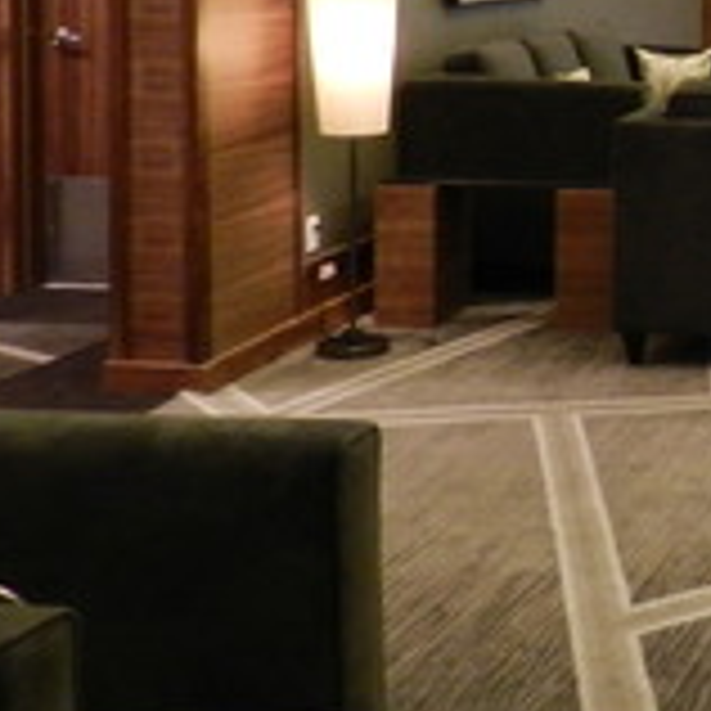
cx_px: 1224
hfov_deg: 18.4
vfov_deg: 21.9
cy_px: 50
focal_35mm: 77
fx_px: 1789
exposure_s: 1/6
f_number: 3.4
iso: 400
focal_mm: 4
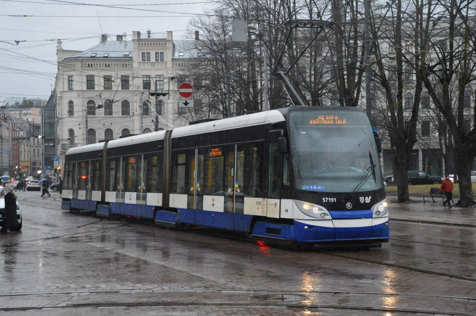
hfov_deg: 30.5
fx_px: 872
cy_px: 158
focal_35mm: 66
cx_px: 238
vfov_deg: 20.6
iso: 3200
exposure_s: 1/500
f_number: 4.5
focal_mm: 44
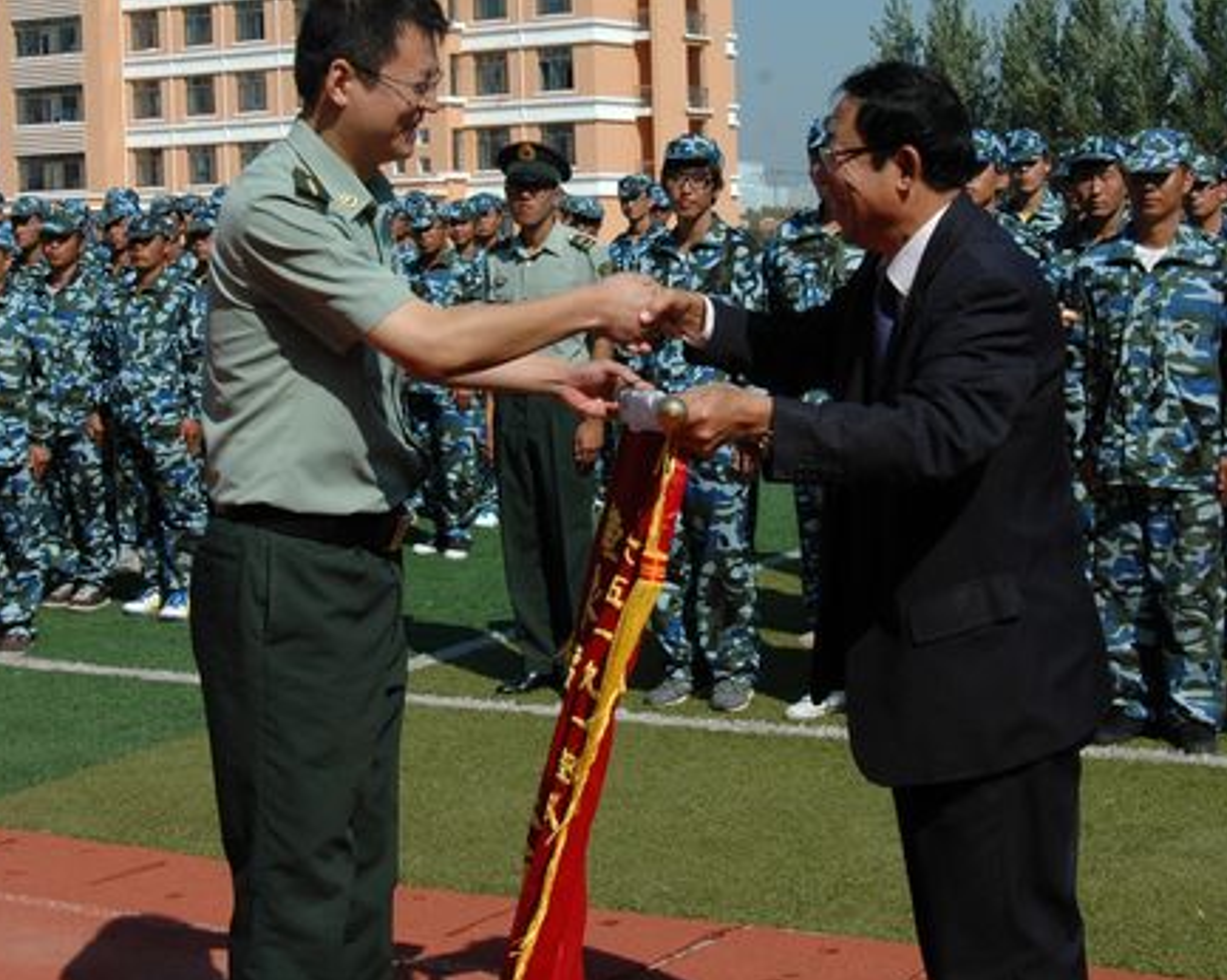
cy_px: 314
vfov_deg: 23.0
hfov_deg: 28.7
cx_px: 579
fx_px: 2396
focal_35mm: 66
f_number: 10
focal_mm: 28
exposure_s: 1/400
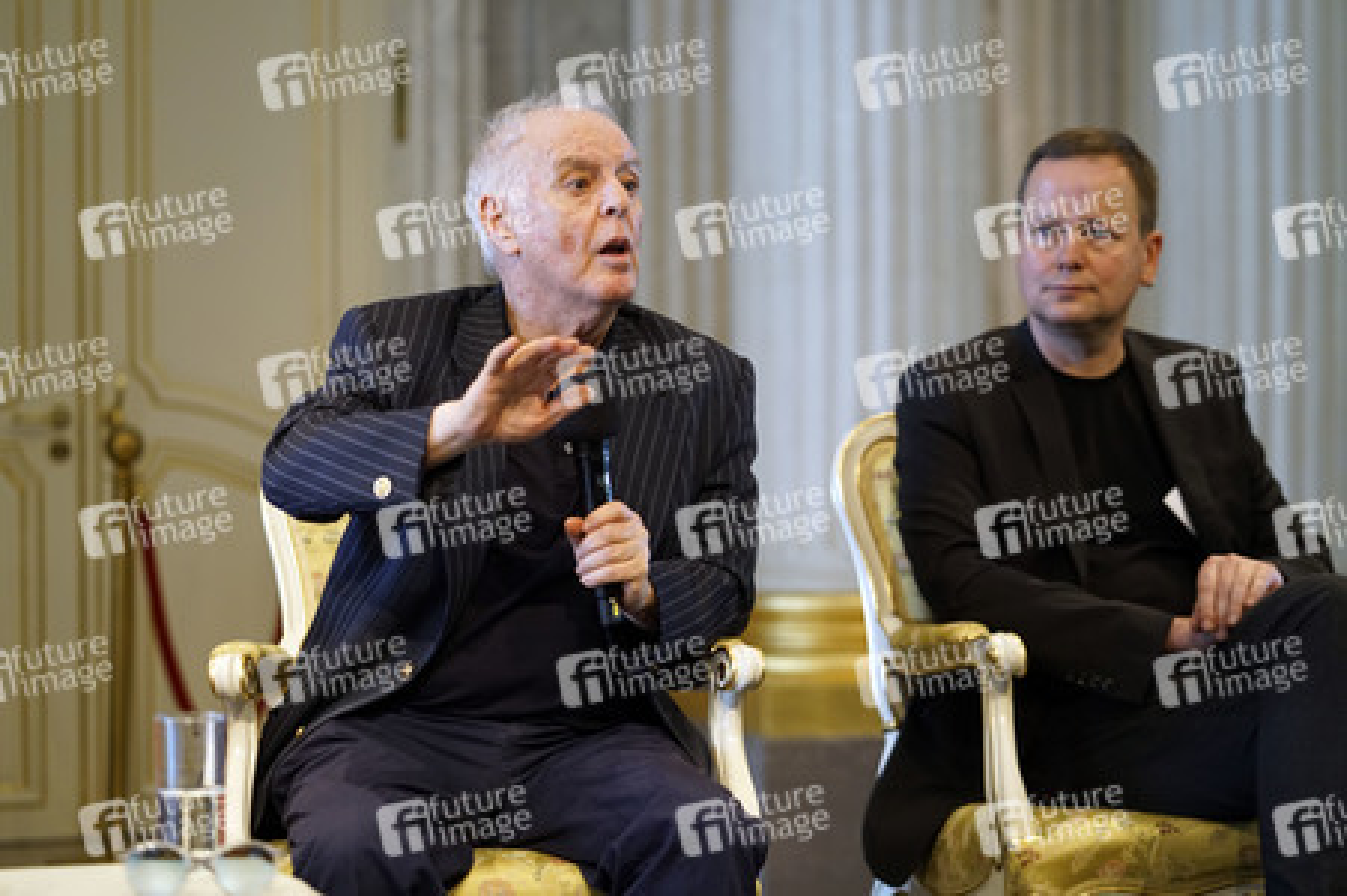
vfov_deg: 16.0
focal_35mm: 85
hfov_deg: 23.9
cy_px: 448
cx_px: 674
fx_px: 3178
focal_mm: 85
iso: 1600
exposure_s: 1/125
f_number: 2.8
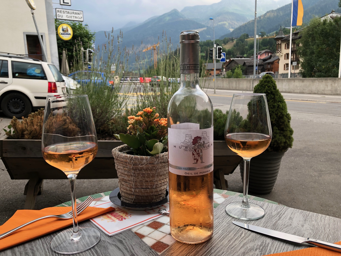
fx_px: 276
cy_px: 128
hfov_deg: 63.4
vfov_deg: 49.7
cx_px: 170
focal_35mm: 28
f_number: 1.8
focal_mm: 4
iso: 40
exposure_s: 1/120
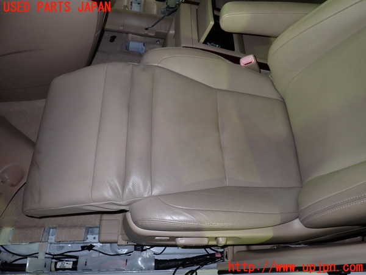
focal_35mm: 25
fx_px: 264
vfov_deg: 54.9
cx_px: 183
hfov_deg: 69.4
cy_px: 138
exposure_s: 1/30
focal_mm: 4.5
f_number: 2
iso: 200
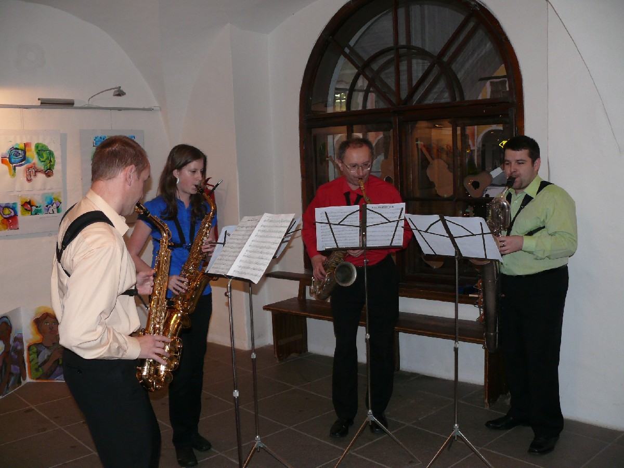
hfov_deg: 52.6
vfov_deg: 40.7
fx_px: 631
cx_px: 312
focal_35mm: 35
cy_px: 234
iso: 200
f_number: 2.8
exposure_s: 1/30
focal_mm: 7.4
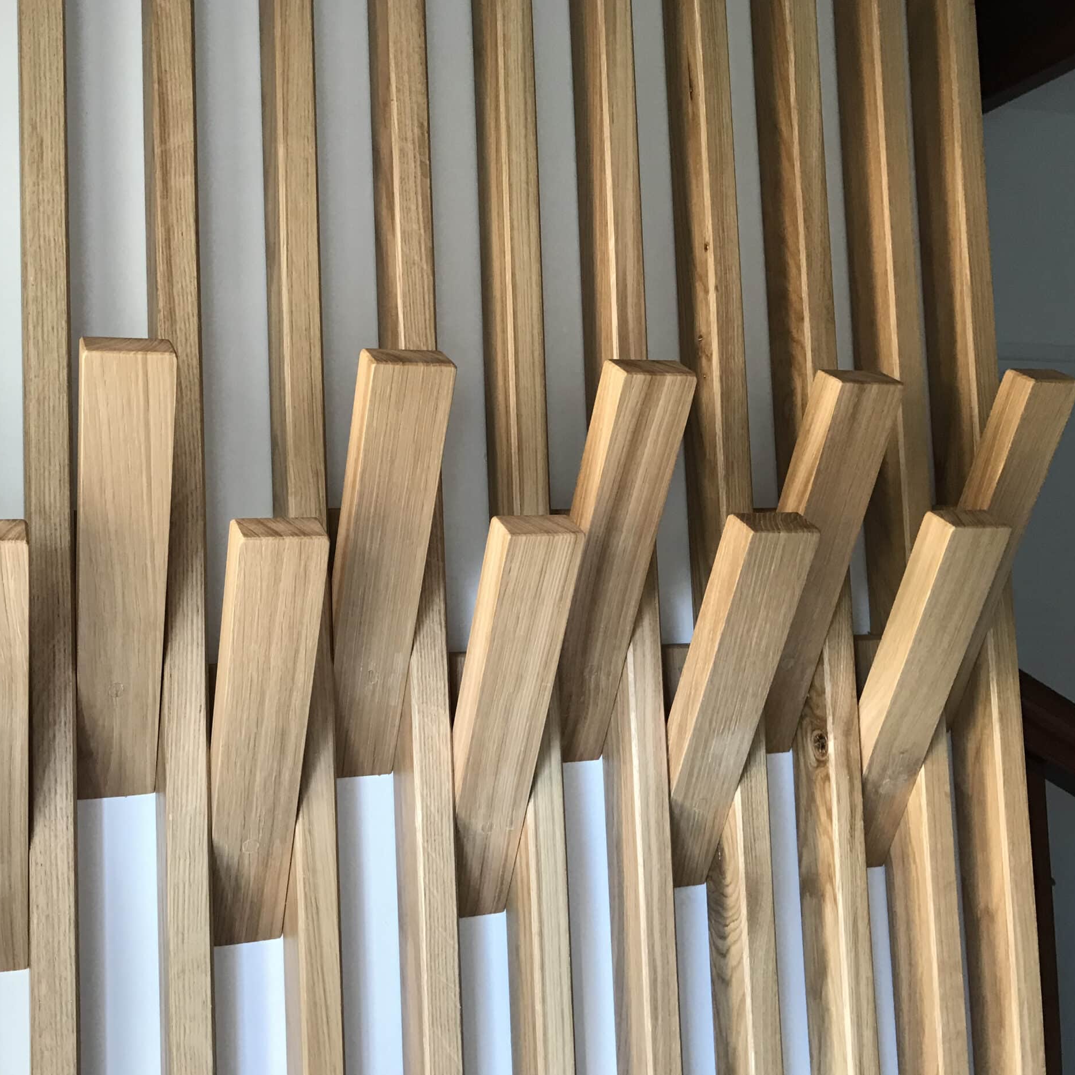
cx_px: 372
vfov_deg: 48.4
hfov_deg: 47.8
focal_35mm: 34
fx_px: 1195
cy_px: 525
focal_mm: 3.99
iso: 50
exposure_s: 1/17
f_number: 1.8
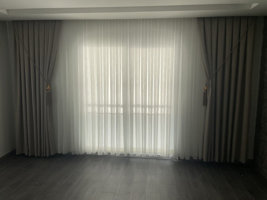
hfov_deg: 67.3
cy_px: 100
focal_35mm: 26
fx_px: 201
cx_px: 134
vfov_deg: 53.1
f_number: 1.6
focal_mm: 4.2
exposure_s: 1/1575
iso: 32
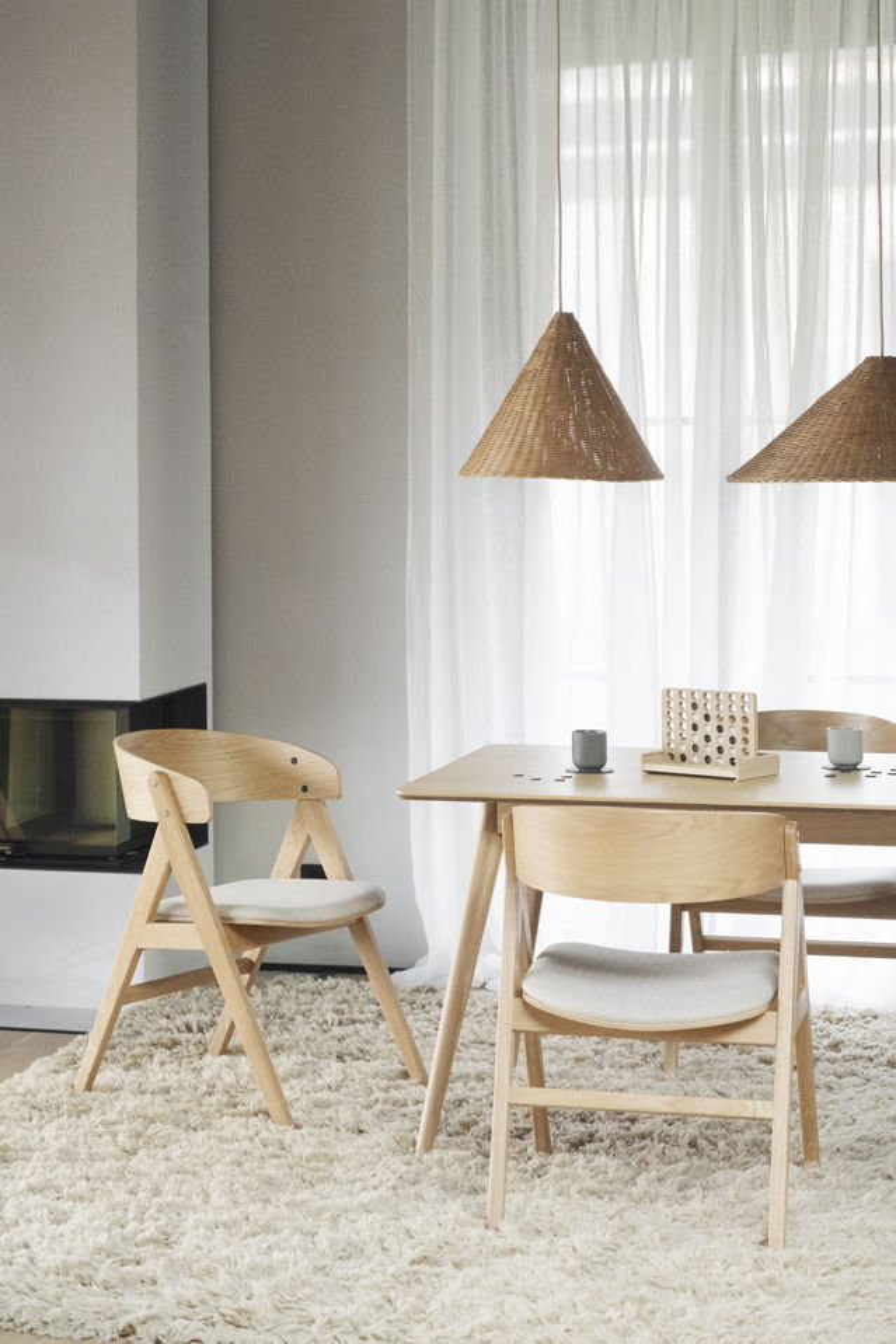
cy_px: 672
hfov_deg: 19.5
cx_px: 448
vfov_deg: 28.8
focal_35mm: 70
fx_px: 2612
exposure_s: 1/80
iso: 3200
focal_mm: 70
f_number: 4
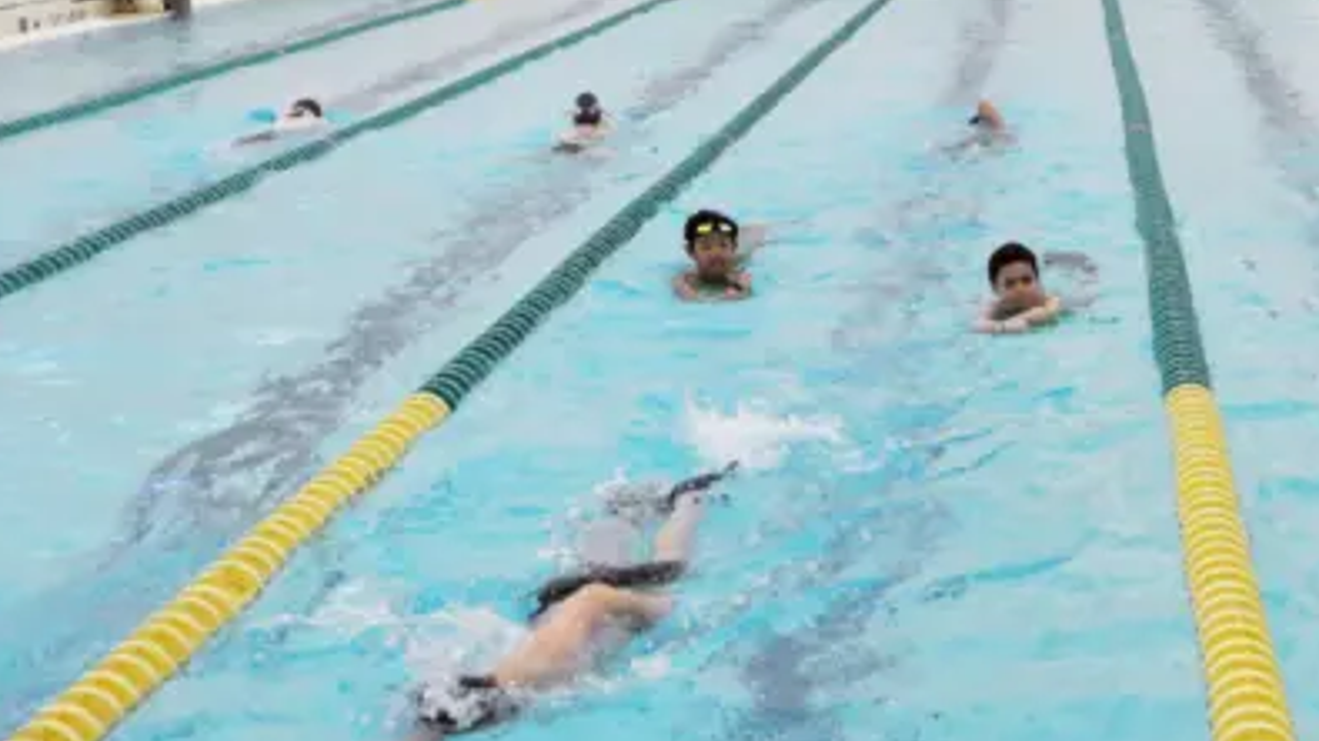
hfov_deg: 33.8
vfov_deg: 19.6
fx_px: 2133
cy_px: 224
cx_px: 965
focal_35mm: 61
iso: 1600
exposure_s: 1/200
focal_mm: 20
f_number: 3.5
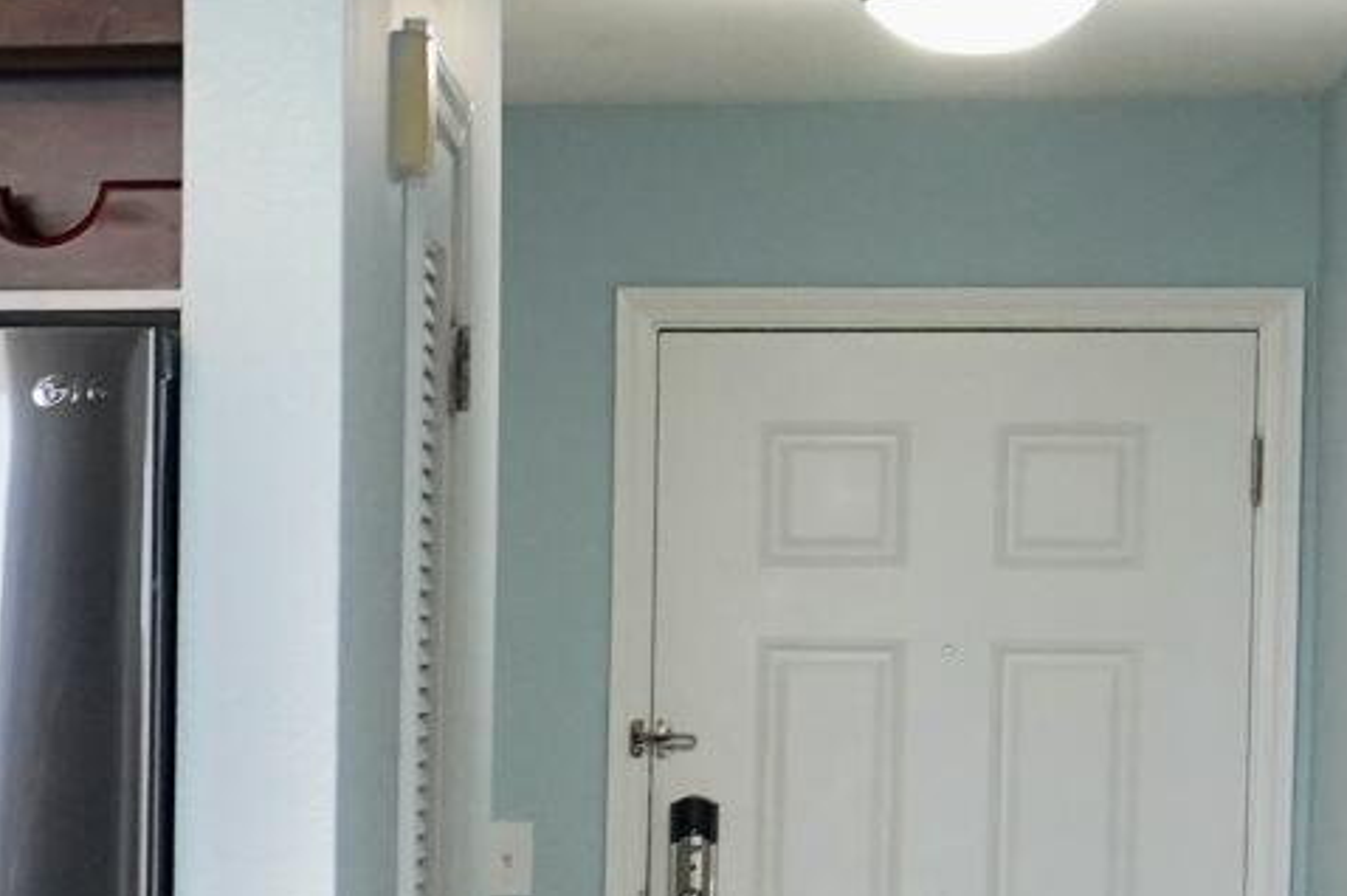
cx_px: -1234
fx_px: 5870
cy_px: 890
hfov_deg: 11.9
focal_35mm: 157
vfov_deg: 8.7
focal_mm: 25
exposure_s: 1/160
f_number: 4
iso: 1000
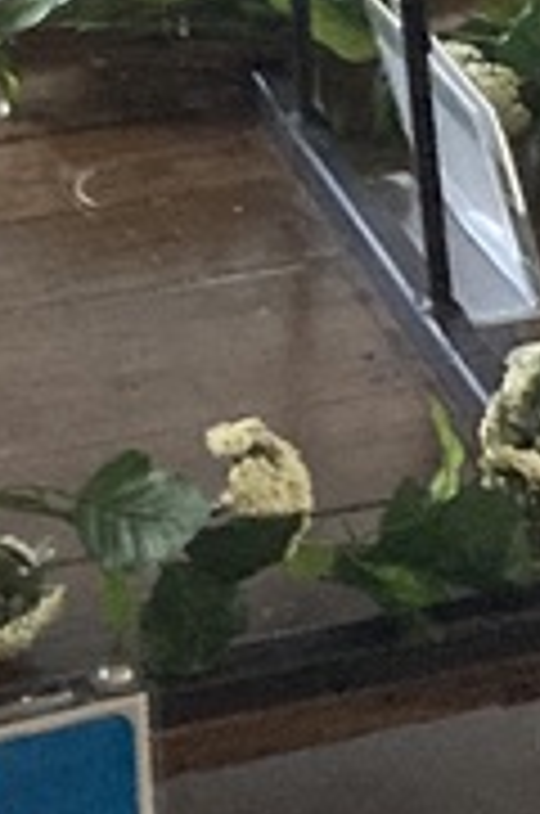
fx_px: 3726
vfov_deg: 11.4
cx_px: 338
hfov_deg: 8.3
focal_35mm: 165
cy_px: -760
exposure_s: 1/60
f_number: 1.8
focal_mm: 3.99
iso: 320
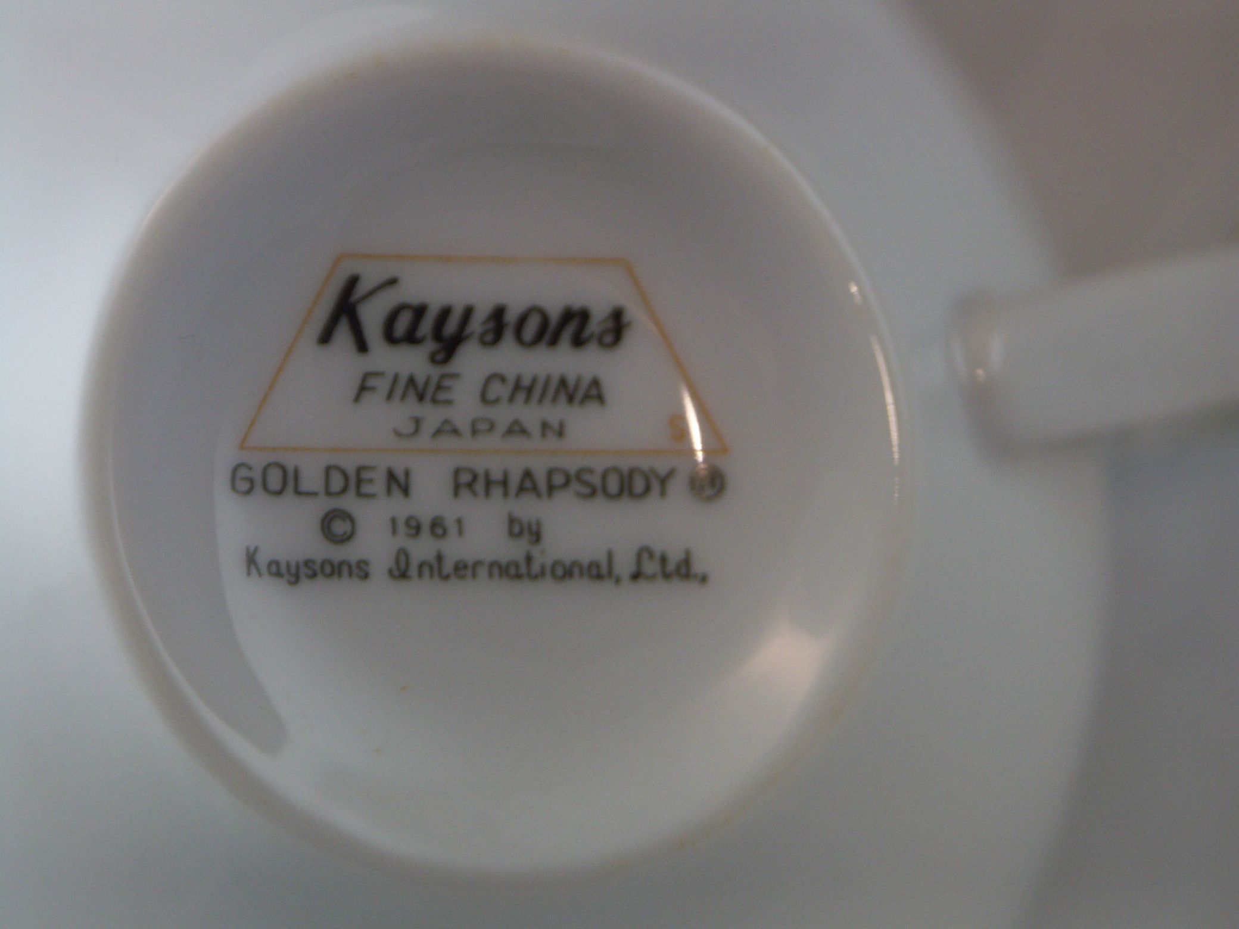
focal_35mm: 200
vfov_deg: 7.4
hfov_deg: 9.9
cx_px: 620
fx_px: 7159
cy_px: 464
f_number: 3.5
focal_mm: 50.8
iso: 100
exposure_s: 1/100
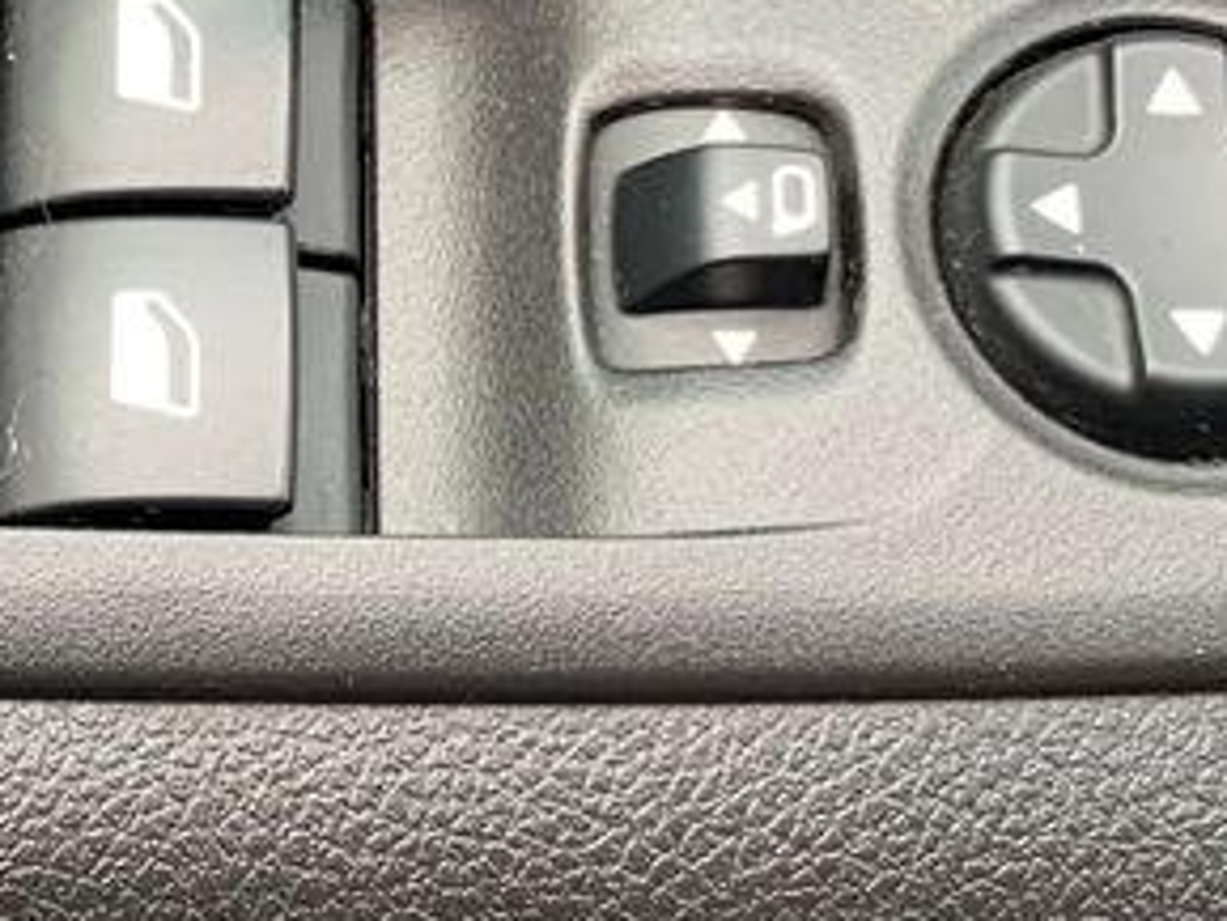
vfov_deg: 16.0
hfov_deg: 20.8
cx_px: 93
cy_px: 297
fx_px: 3262
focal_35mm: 92
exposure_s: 1/101
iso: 100
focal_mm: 4.25
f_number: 1.8
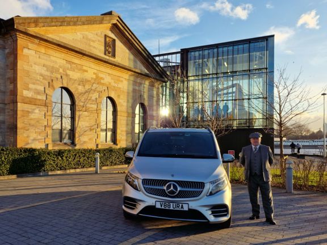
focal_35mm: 23
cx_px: 164
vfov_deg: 58.9
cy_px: 122
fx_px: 217
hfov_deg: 73.9
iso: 50
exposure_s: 1/383
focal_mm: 6.4
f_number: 1.8
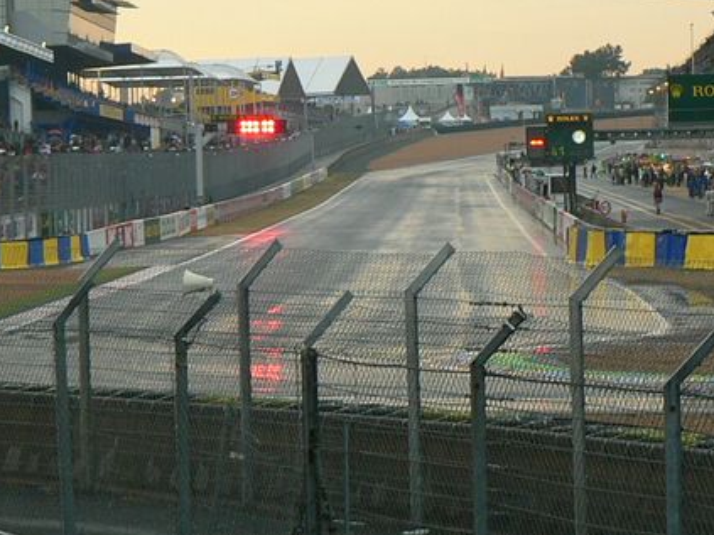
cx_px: 424
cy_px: 155
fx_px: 4846
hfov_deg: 8.4
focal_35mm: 235
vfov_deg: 6.3
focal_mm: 16.2
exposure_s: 1/60
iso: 80
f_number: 3.2
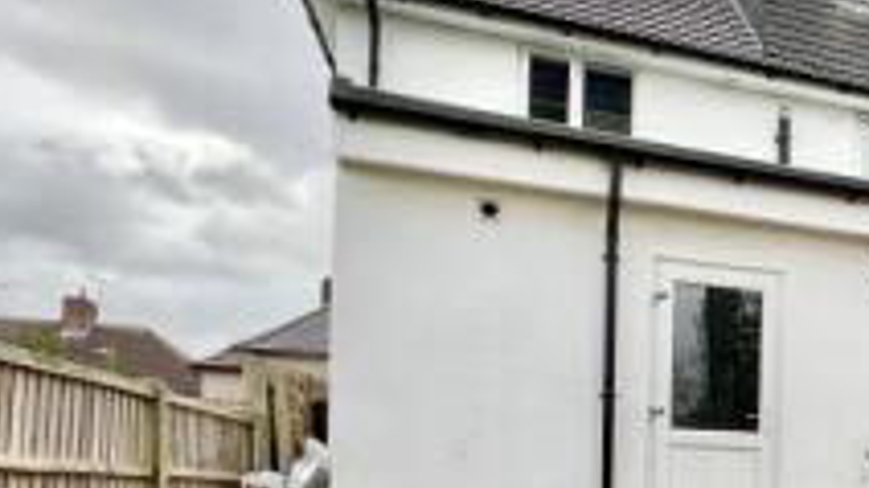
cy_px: 482
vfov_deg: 28.6
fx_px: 898
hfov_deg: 38.4
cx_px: 1039
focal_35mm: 39
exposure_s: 1/171
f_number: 1.8
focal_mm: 1.57
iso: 32
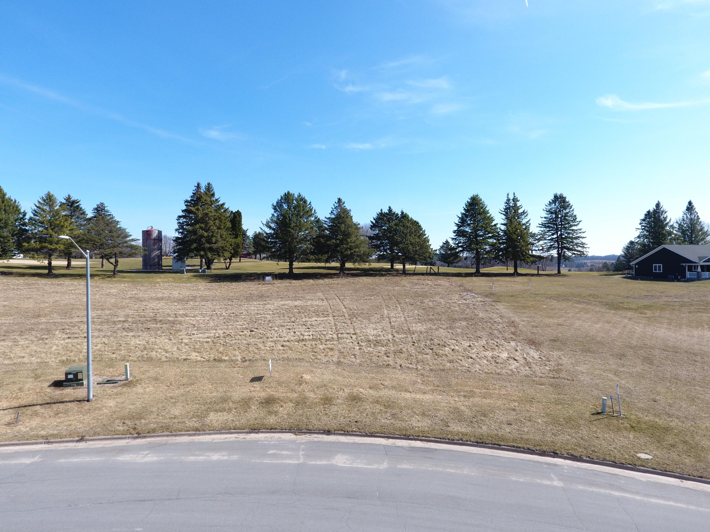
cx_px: 355
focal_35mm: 20
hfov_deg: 81.7
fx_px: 410
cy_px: 266
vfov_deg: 66.0
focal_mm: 3.61
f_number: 2.8
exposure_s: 1/577
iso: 100
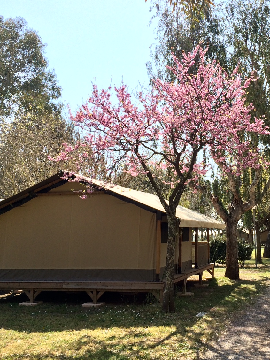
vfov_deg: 44.7
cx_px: 186
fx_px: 437
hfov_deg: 33.9
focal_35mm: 42
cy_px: 162
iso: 32
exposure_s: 1/1001
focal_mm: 4.15
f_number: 2.2
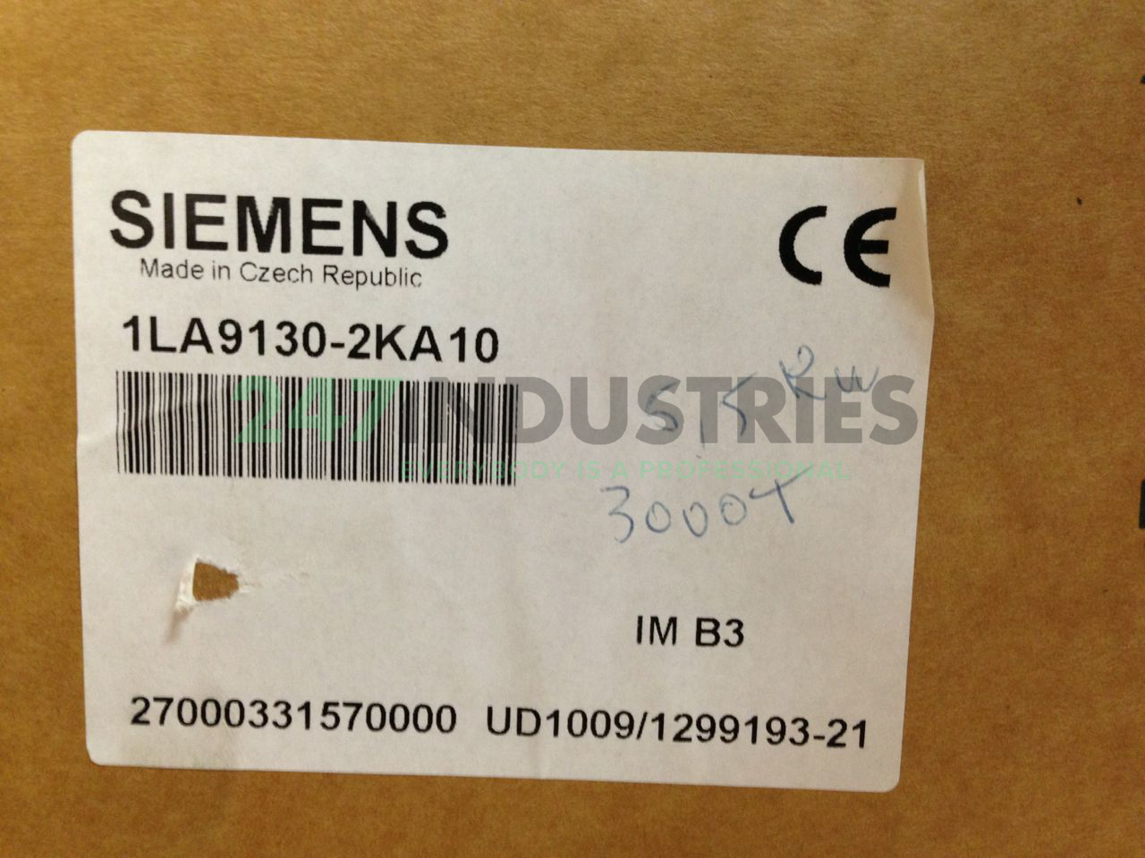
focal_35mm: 33
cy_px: 429
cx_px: 572
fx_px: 1092
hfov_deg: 55.4
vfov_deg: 42.9
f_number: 2.4
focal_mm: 4.12
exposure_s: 1/20
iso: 160
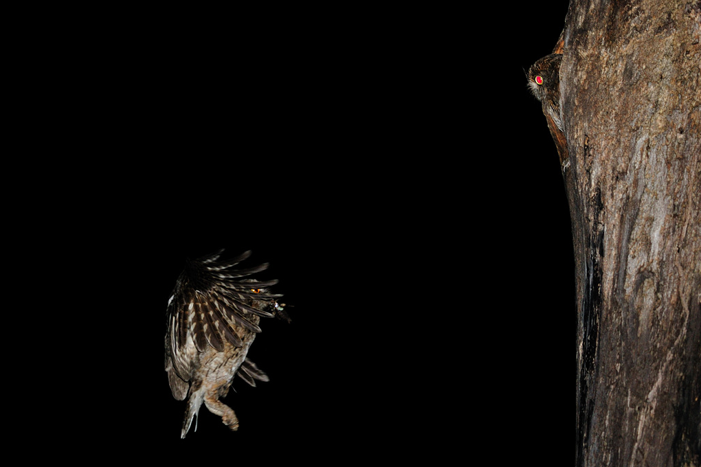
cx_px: 350
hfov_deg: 4.6
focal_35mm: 452
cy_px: 234
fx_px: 8801
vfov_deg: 3.0
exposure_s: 1/250
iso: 400
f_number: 5
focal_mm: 300
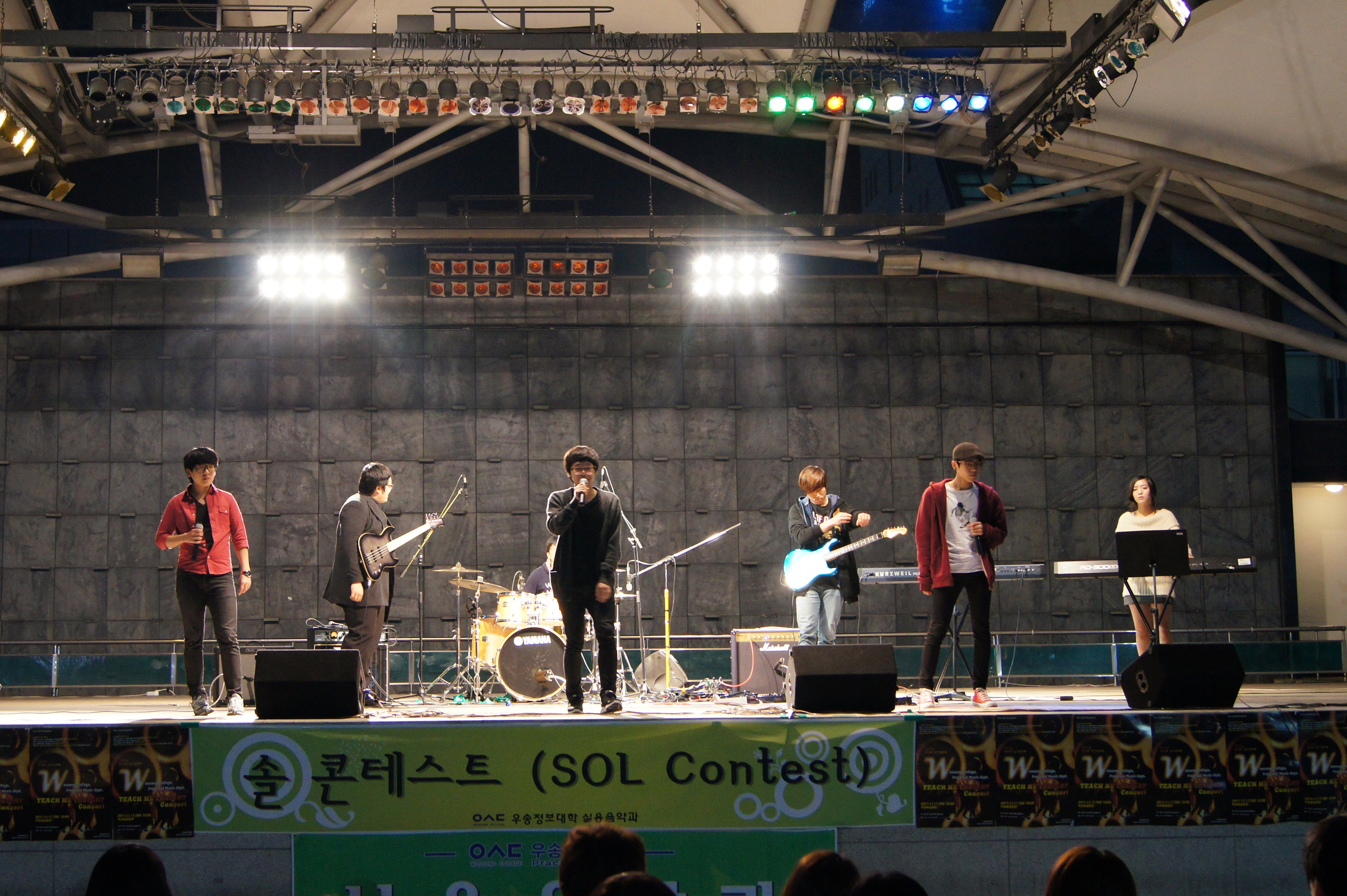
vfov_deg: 26.4
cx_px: 577
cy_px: 414
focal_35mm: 51
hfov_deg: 38.8
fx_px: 1906
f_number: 4.5
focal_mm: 28
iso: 1250
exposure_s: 1/50
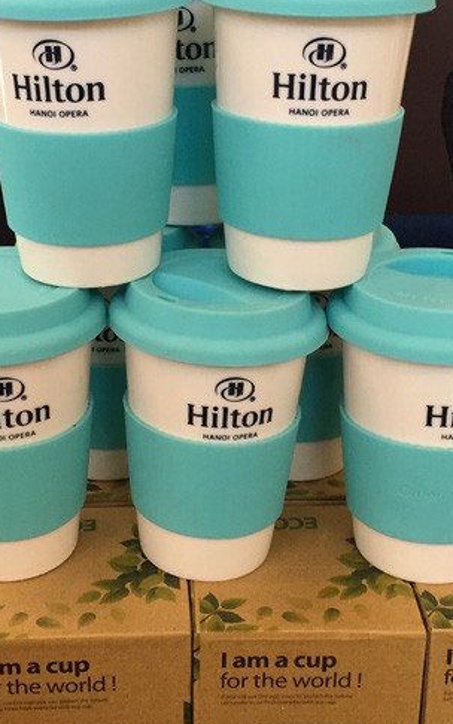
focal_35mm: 54
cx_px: 168
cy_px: 257
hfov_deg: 23.9
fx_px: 1066
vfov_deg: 37.2
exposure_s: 1/33
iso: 125
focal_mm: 4.15
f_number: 2.2
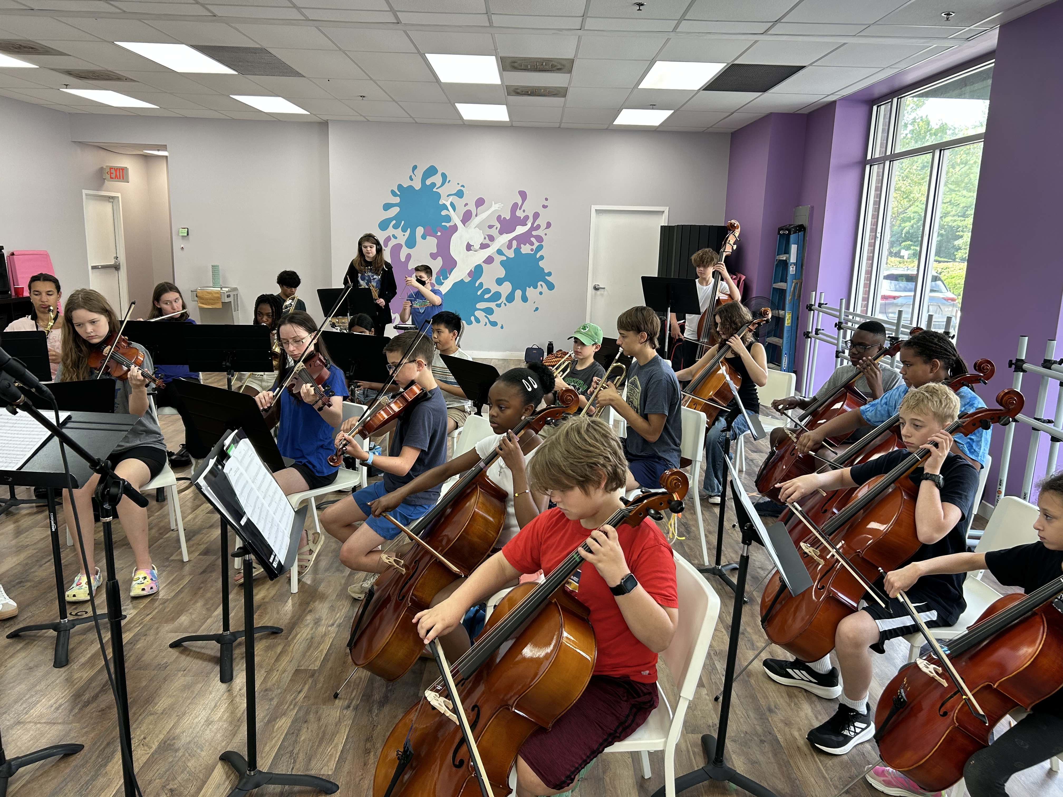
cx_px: 532
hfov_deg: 67.3
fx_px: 798
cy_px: 398
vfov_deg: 53.1
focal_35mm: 26
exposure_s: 1/120
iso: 80
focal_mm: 5.7
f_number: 1.5
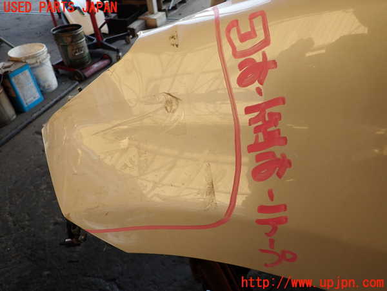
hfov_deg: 69.4
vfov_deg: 54.9
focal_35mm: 25
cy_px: 146
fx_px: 279
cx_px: 194
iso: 100
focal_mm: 4.5
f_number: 2
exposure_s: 1/160
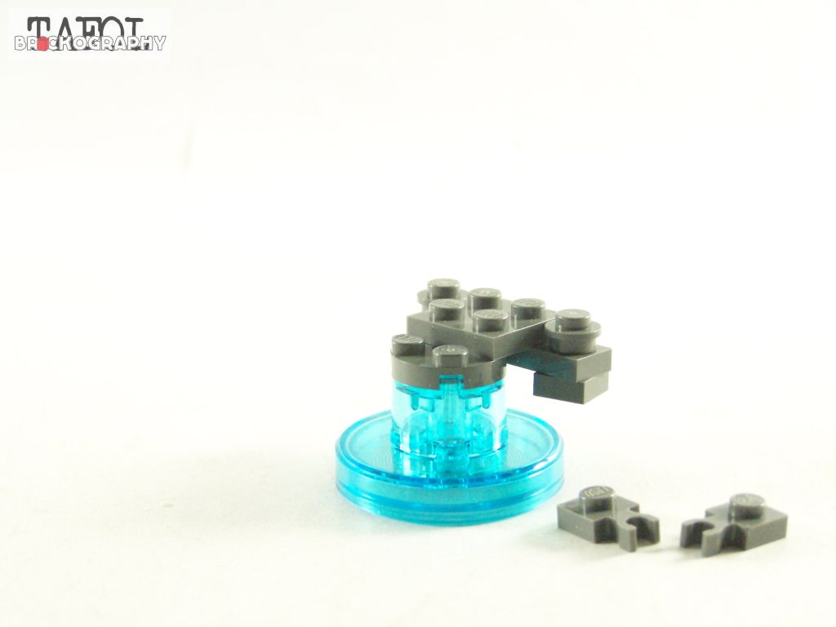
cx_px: 418
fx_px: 1980
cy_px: 314
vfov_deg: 18.0
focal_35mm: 82
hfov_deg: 23.8
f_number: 3.2
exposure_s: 1/60
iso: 400
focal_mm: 13.7
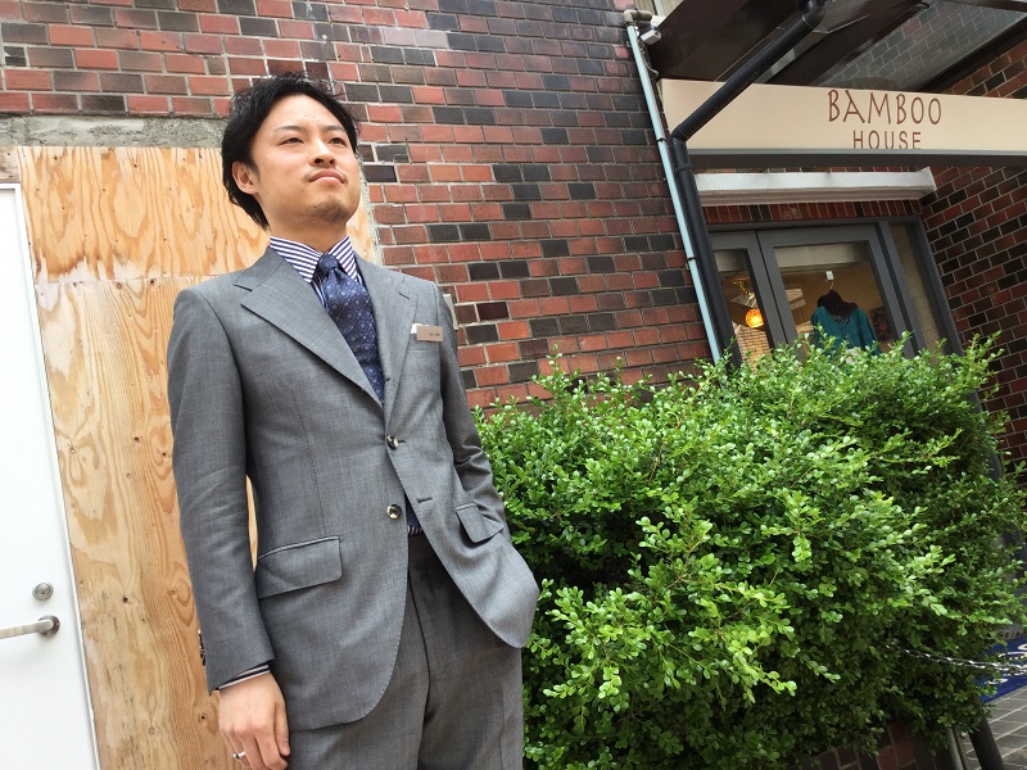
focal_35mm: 31
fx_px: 920
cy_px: 385
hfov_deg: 58.4
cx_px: 514
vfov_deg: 45.4
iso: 25
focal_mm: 3.3
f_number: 2.4
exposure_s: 1/120
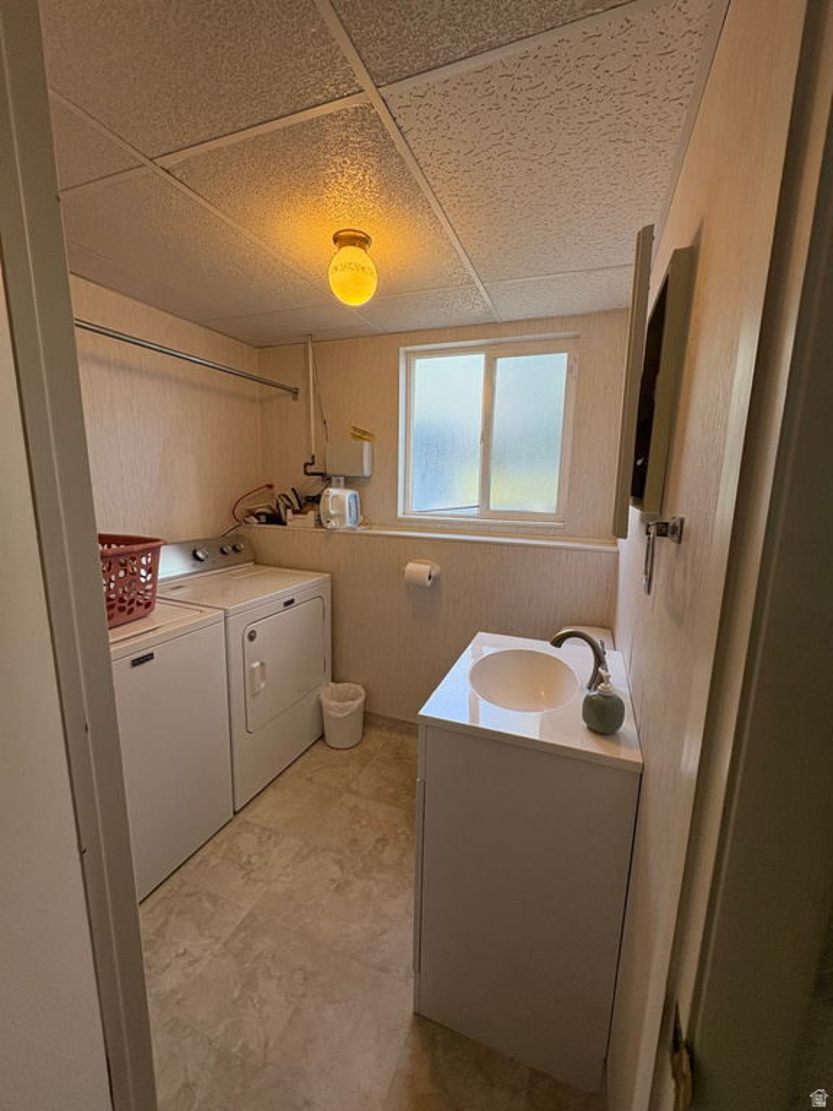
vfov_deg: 102.1
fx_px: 449
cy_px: 556
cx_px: 416
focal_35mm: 14
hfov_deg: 85.7
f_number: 2.2
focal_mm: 2.22
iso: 160
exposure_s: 1/120
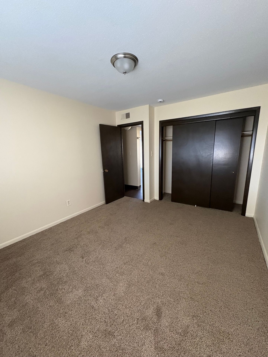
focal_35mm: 14
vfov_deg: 102.1
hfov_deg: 85.7
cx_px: 134
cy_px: 178
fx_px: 145
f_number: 2.2
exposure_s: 1/51
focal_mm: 2.22
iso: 1000
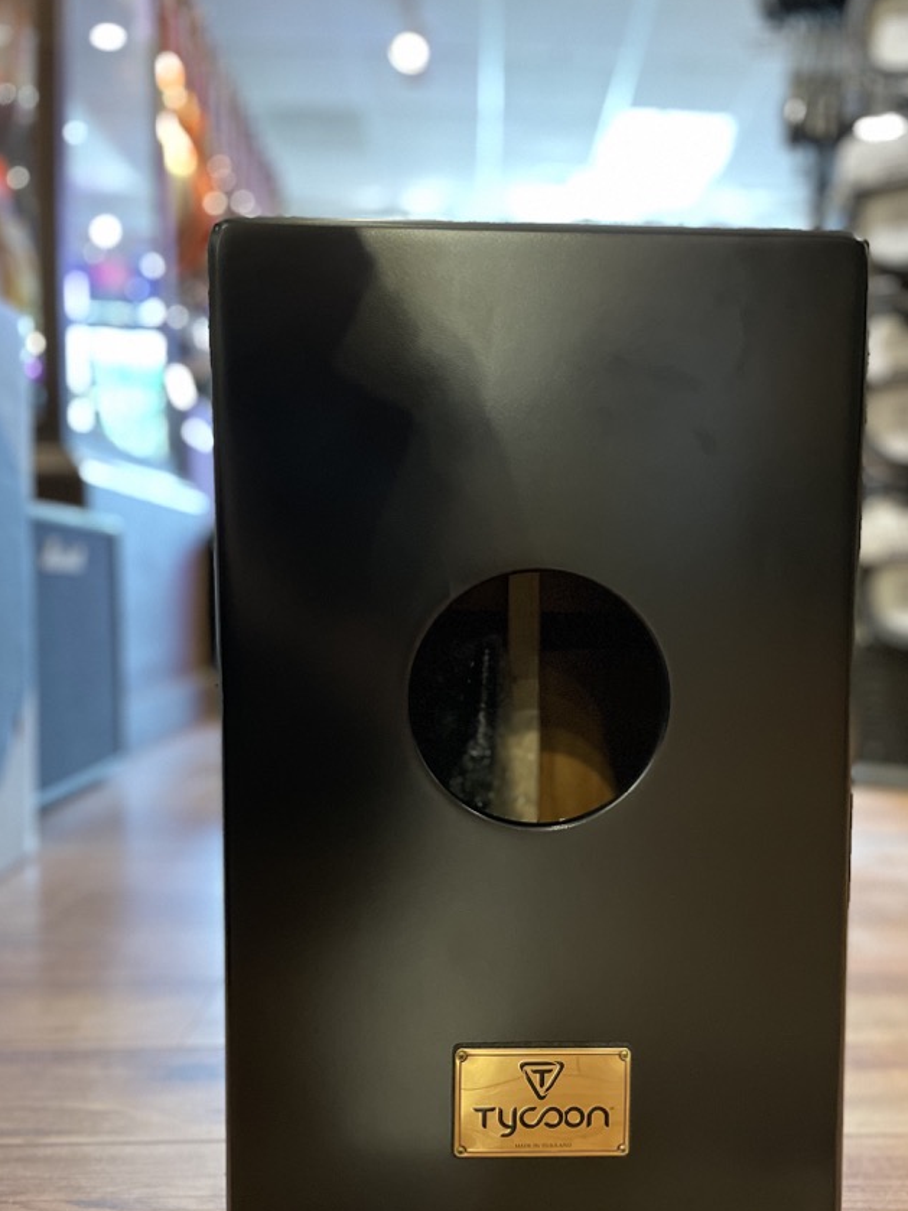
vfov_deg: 58.1
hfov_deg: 45.2
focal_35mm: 31
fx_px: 1084
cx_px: 538
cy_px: 703
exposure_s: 1/40
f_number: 1.6
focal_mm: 4.2
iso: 500
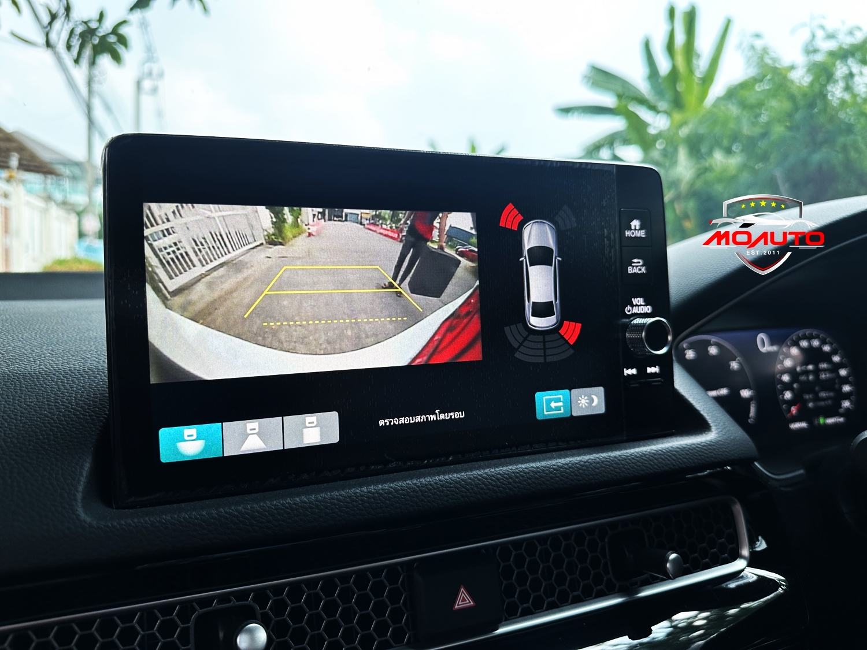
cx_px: 434
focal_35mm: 24
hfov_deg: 71.6
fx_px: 601
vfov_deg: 56.8
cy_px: 325
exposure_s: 1/121
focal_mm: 6.86
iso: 80
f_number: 1.78
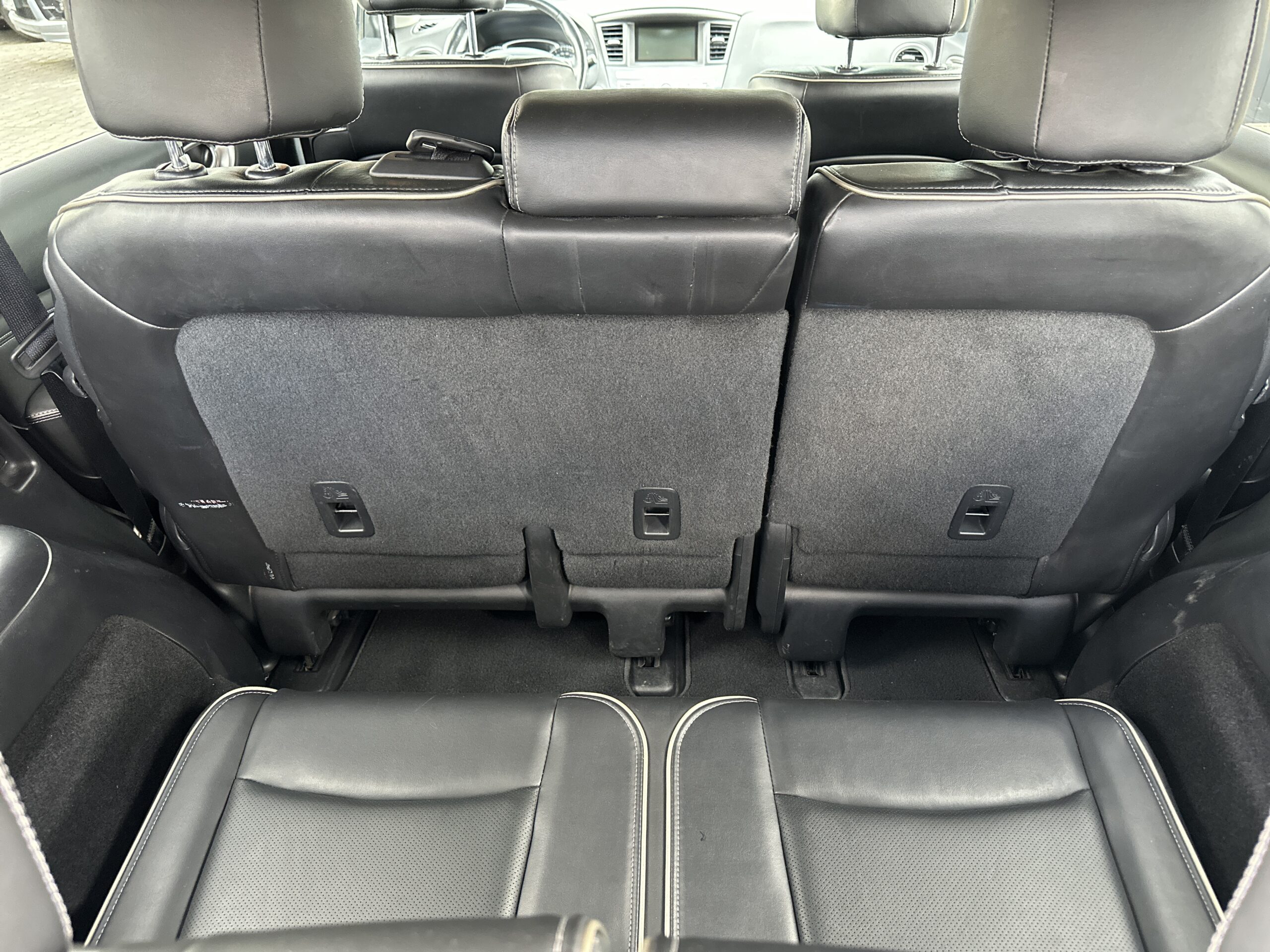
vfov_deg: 56.8
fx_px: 881
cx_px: 635
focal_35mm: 24
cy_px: 476
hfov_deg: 71.6
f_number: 1.78
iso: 800
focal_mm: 6.86
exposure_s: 1/60
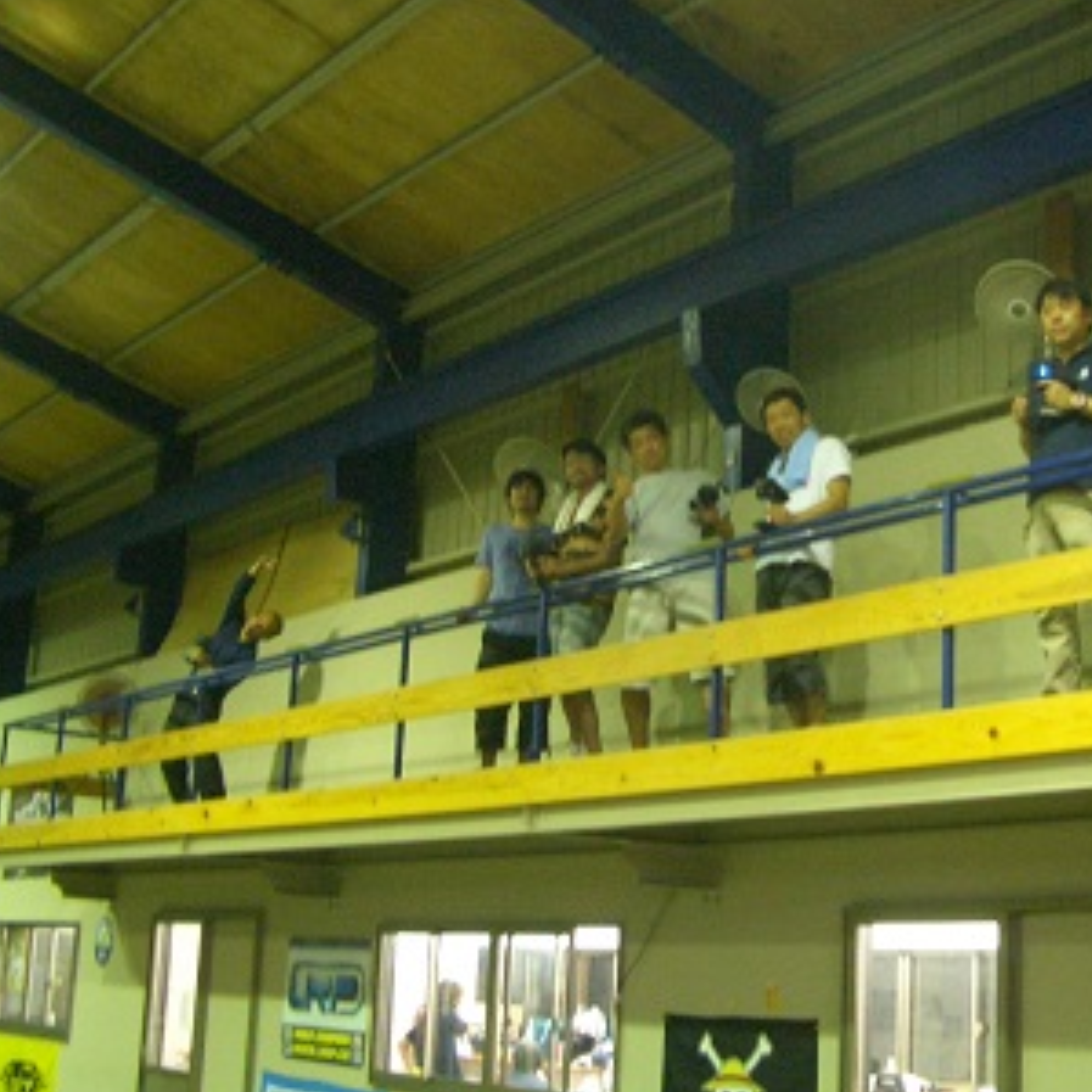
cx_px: 767
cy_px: 460
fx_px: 1892
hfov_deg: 31.8
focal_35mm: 53
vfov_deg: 32.1
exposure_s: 1/8
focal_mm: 5.8
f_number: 2.6
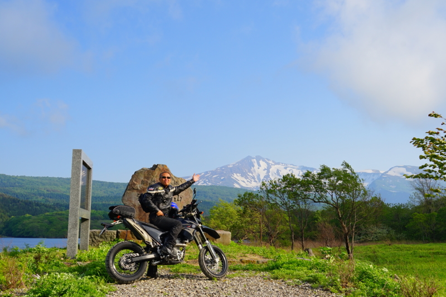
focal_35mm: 39
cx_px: 223
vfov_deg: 34.2
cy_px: 148
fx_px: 483
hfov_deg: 49.6
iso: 100
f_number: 11
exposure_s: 1/125
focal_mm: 26
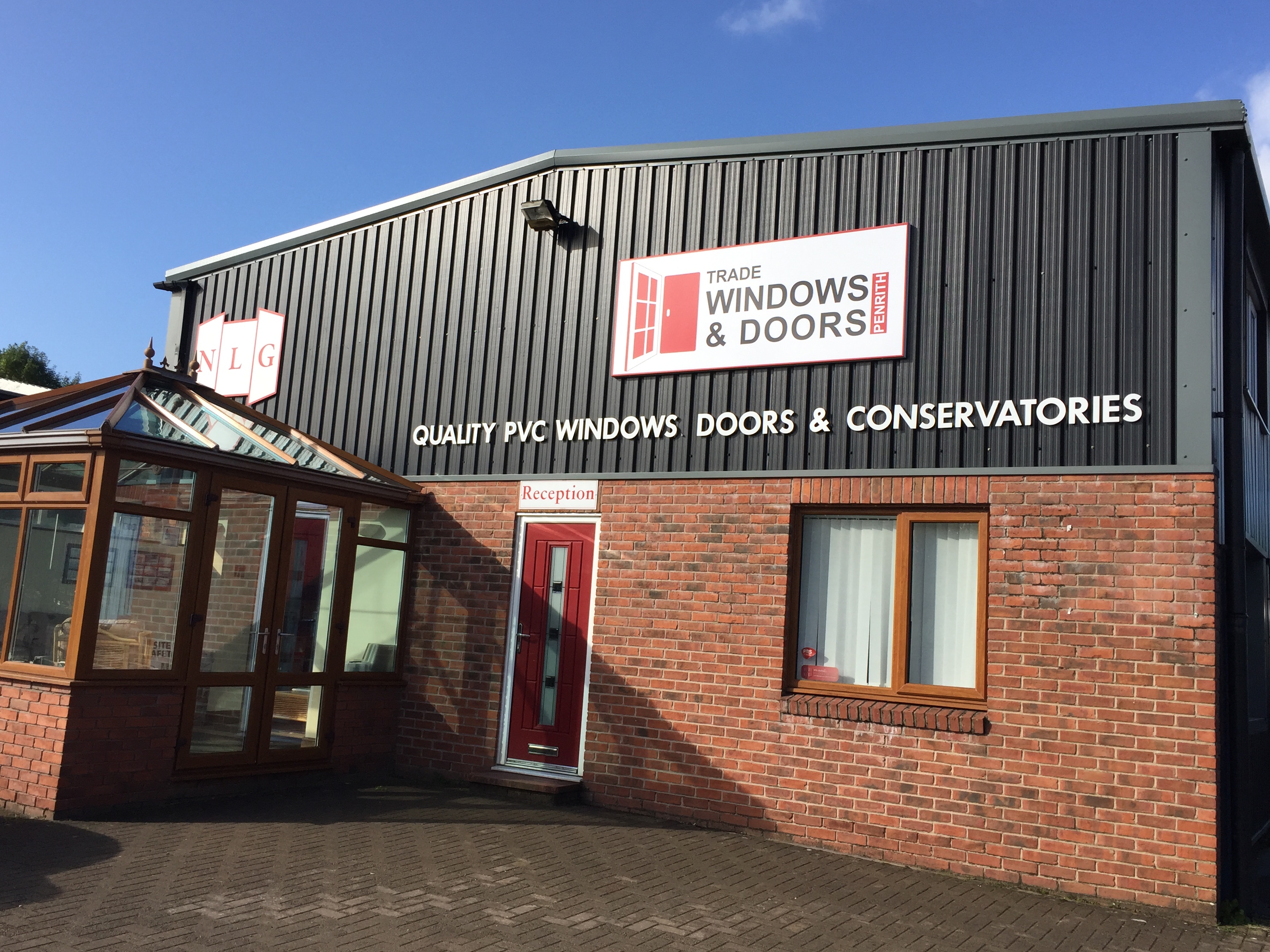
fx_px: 1174
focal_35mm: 32
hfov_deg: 56.8
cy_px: 456
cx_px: 623
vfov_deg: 44.2
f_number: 2.2
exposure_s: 1/1464
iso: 32
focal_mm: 4.15
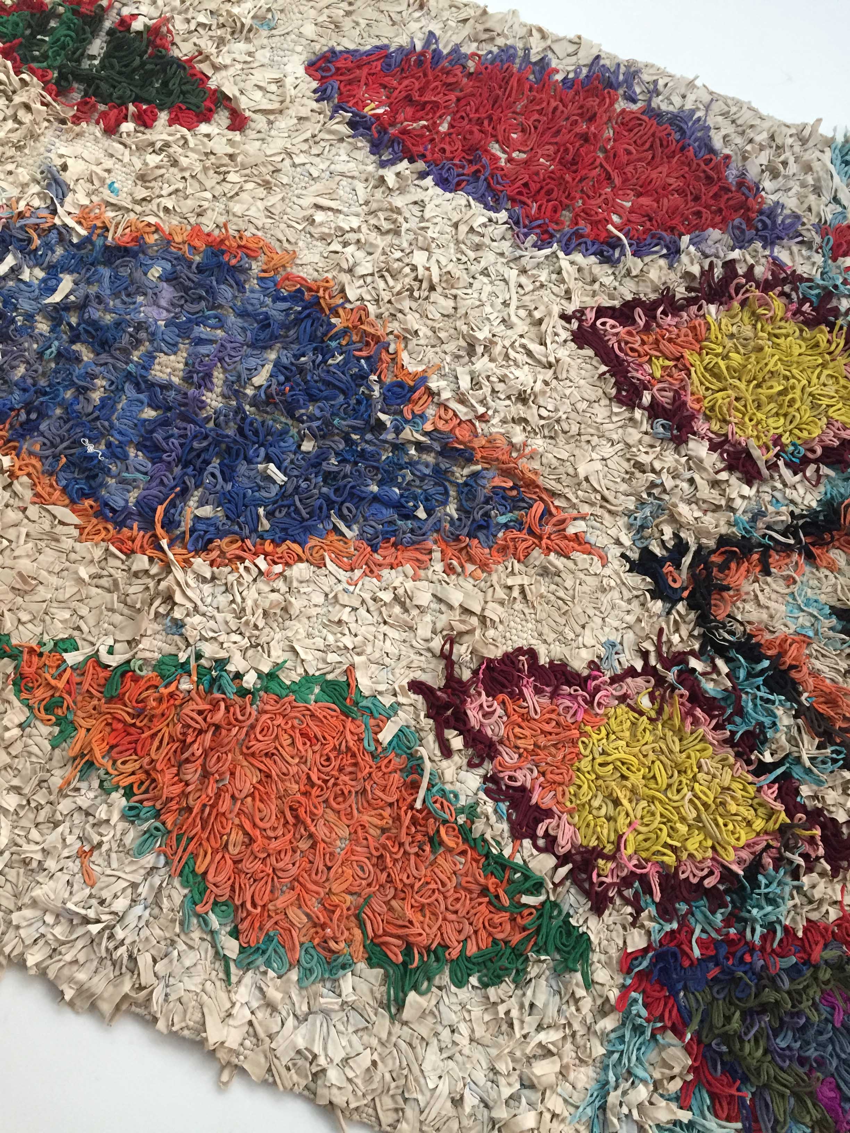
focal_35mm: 29
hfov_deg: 48.2
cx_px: 425
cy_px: 566
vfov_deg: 61.7
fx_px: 949
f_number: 2.2
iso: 200
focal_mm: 4.15
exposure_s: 1/33
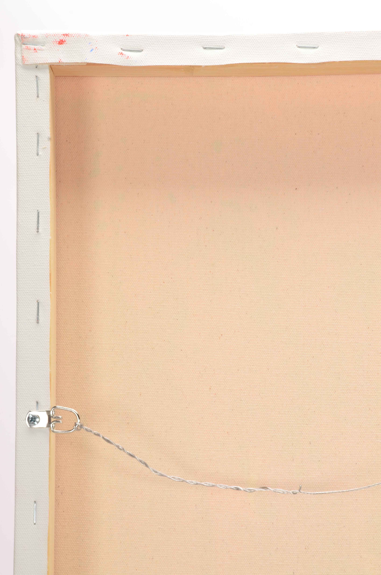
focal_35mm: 158
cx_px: 190
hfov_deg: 8.7
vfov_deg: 13.1
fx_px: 2511
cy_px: 288
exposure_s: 1/160
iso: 200
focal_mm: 105
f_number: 16
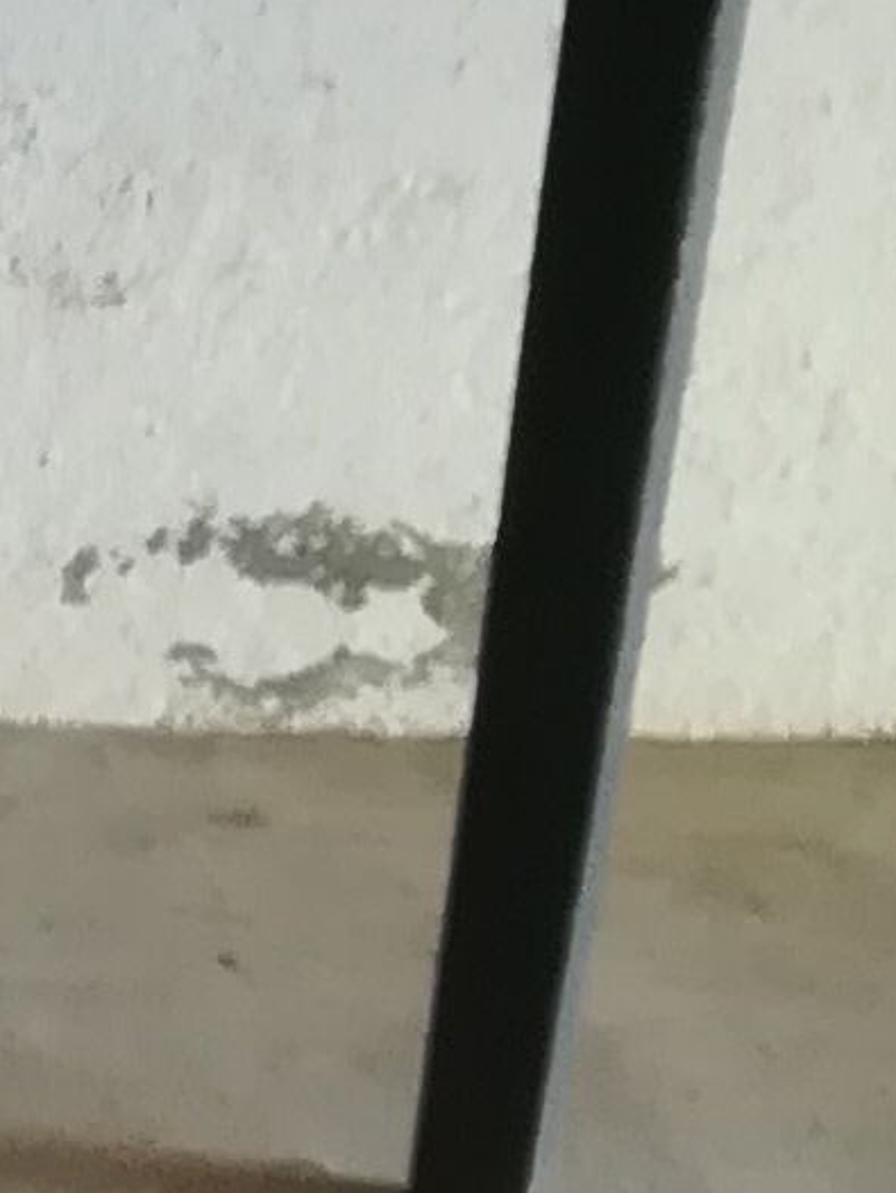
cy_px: 778
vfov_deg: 10.1
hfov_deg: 6.6
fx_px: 6759
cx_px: -2123
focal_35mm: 196
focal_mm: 3.83
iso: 80
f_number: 2.2
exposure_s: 1/50
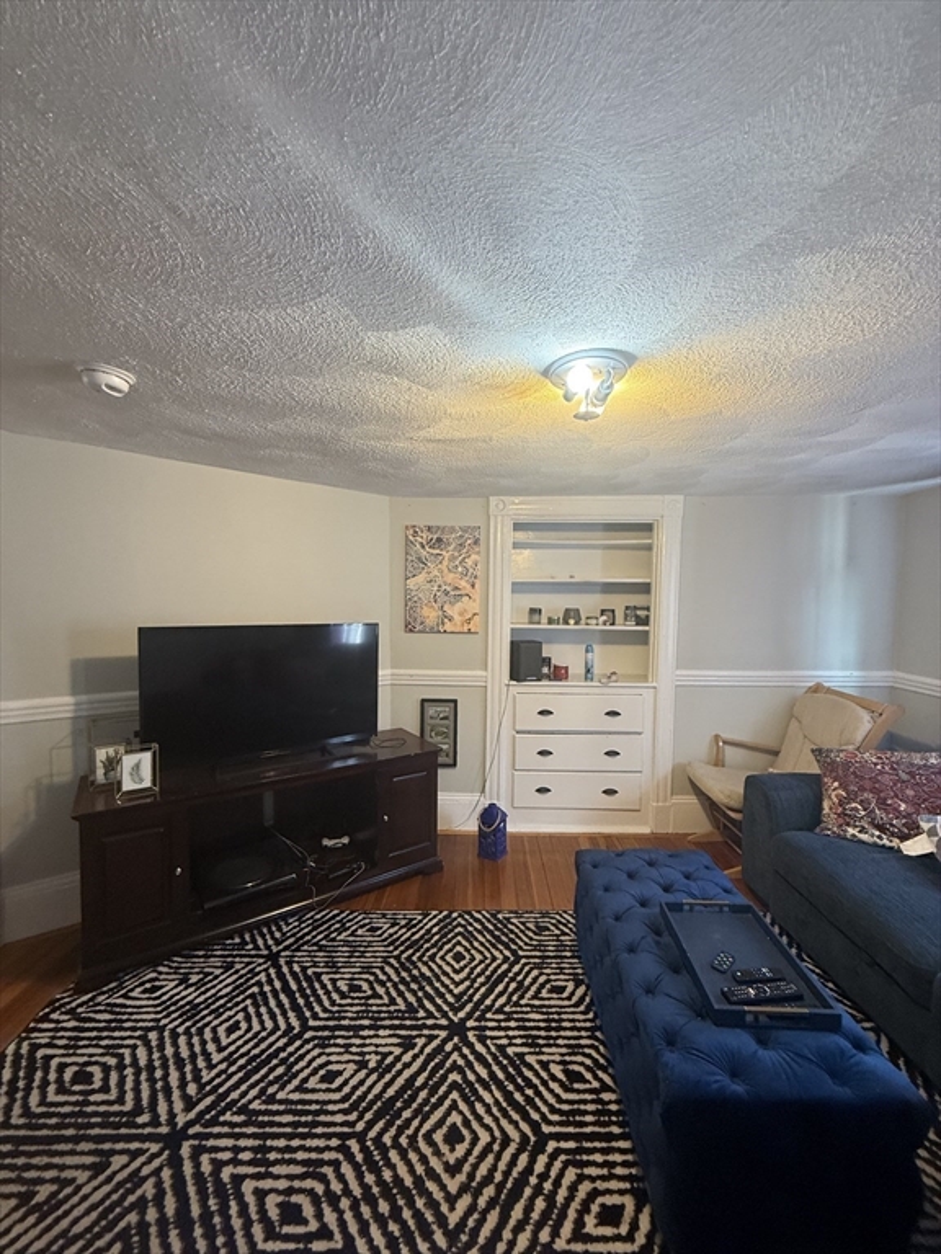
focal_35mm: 14
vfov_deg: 102.1
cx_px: 470
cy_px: 627
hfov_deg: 85.7
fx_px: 507
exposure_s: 1/60
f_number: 2.2
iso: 200
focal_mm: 2.22
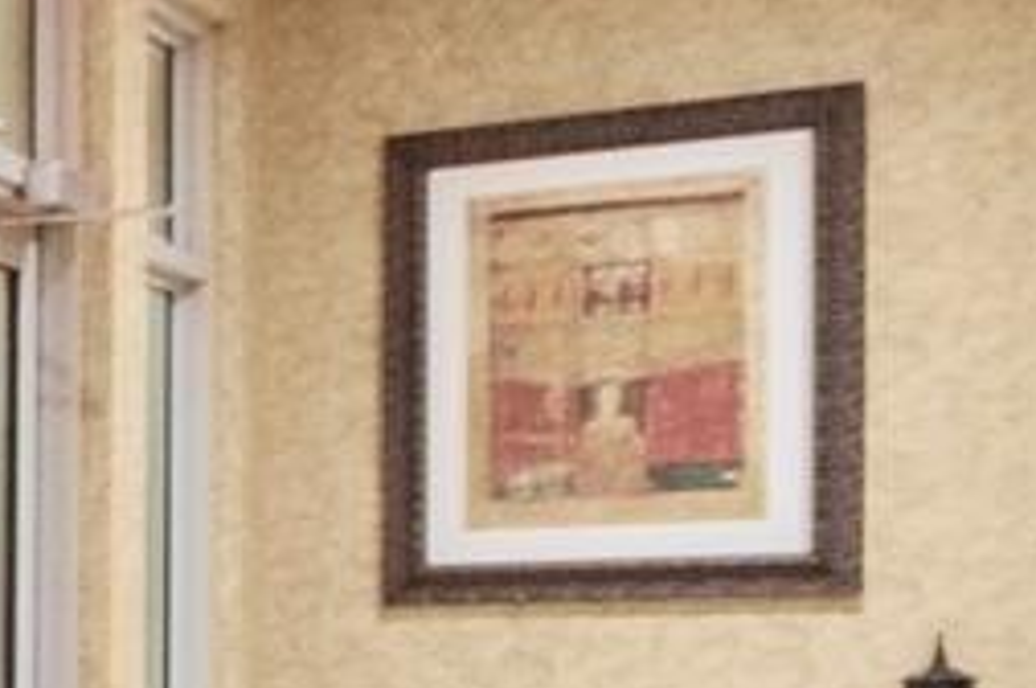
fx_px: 2730
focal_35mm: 95
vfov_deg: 14.0
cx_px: -1626
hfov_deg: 13.5
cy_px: 803
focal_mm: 10
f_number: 8
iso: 6400
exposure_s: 1/15
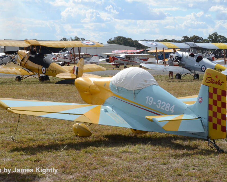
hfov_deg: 16.6
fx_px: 780
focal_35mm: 116
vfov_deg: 13.3
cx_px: 114
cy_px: 91
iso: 400
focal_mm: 68
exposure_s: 1/320
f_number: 16
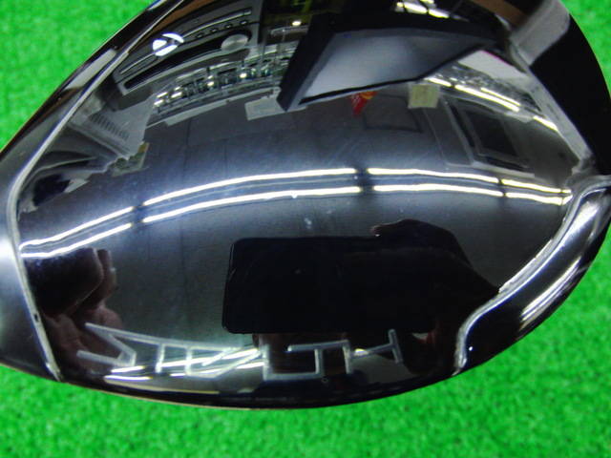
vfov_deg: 38.7
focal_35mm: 37
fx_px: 653
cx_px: 306
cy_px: 229
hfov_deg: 50.1
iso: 400
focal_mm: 6.42
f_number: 3.6
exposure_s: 1/15
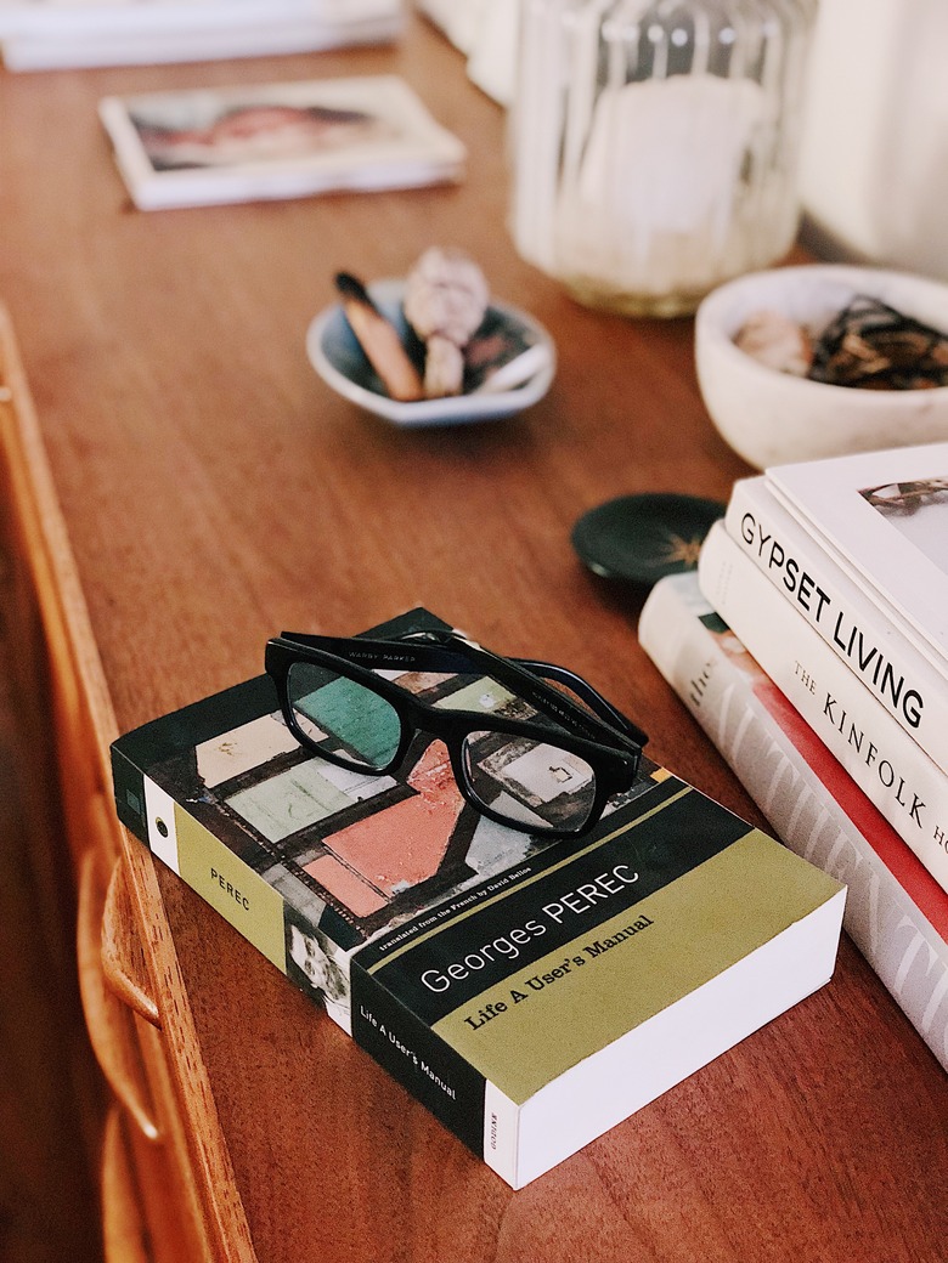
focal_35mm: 52
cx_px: 474
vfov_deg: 36.8
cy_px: 632
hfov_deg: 28.0
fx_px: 1899
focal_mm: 6
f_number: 2.4
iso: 200
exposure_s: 1/8
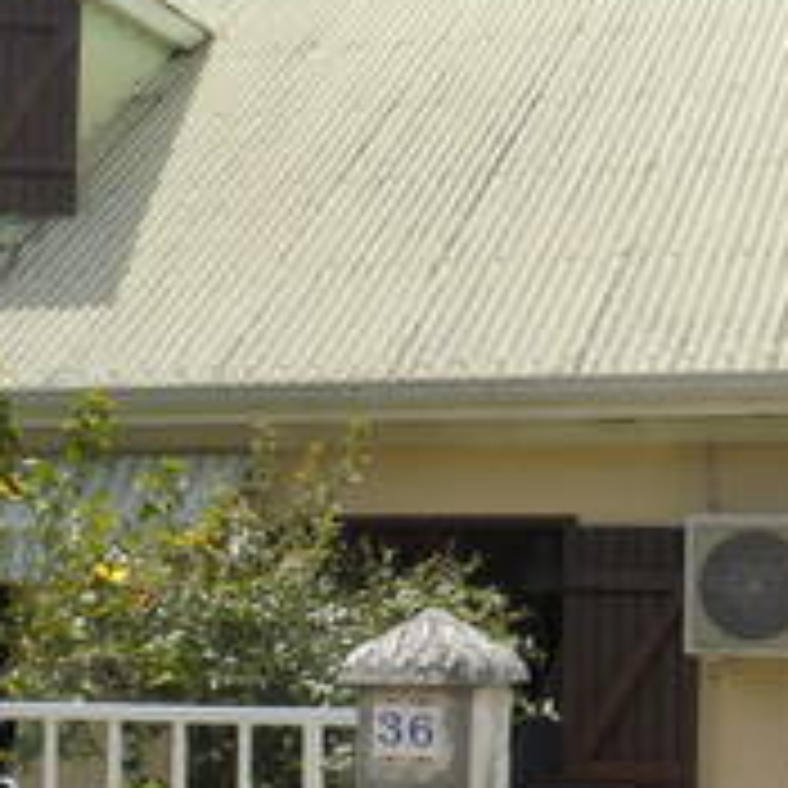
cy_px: 576
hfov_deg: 21.9
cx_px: 617
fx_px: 2009
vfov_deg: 22.0
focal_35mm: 78
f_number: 4.5
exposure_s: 1/1000
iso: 100
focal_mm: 7.8
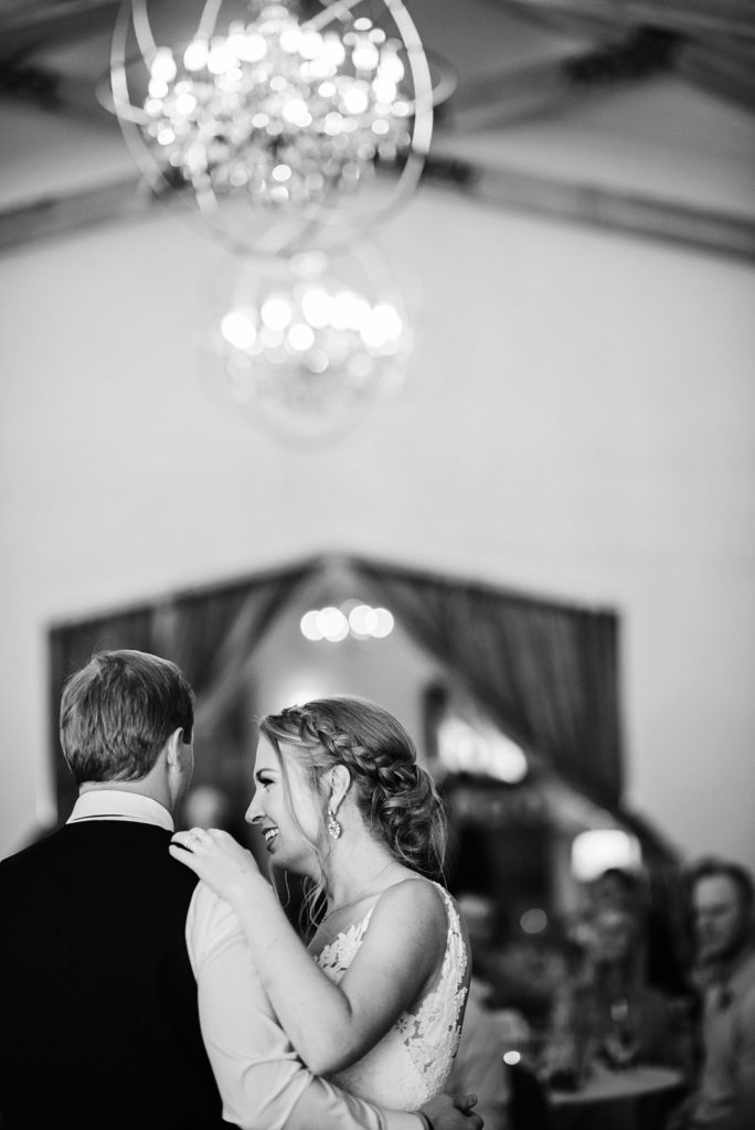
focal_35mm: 85
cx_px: 378
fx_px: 2670
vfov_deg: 23.9
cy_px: 565
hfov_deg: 16.1
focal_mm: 85
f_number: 1.8
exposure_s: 1/320
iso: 1250
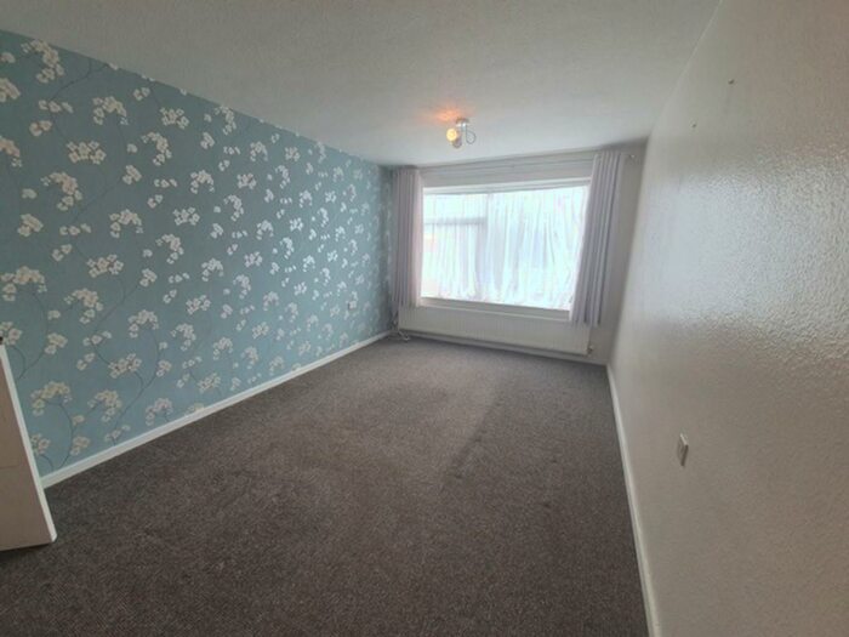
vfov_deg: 89.9
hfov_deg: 106.2
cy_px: 318
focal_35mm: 13
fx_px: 319
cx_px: 424
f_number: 2.2
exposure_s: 1/100
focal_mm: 1.8
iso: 50
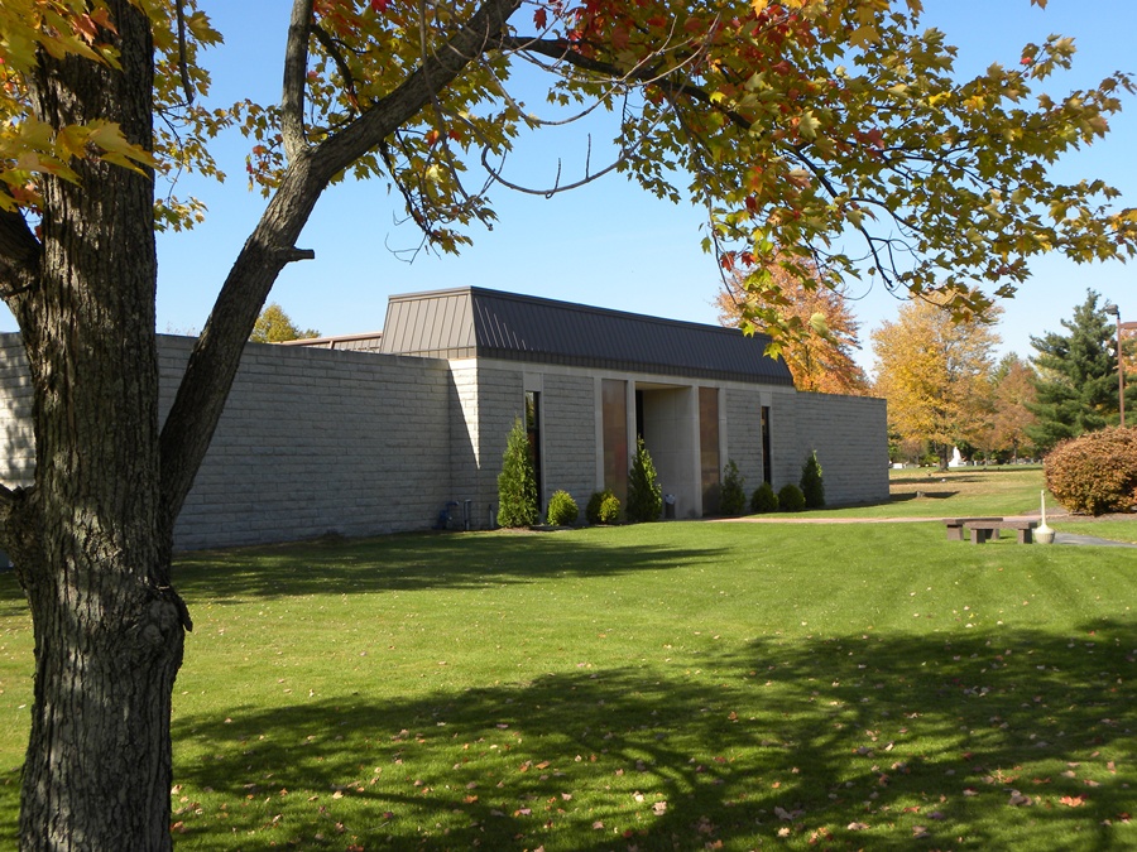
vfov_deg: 31.5
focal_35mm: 46
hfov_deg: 41.2
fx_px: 1511
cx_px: 568
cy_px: 426
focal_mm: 8.2
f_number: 4.5
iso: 64
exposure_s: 1/259
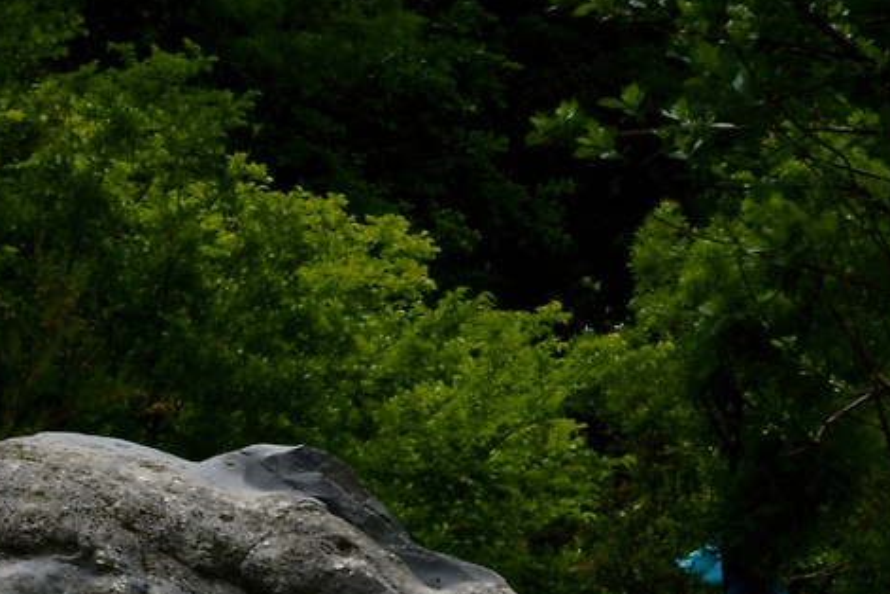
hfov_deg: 6.3
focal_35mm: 316
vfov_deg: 4.3
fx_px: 7812
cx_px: -873
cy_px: 1350
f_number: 22
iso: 125
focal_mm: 62
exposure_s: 1/40
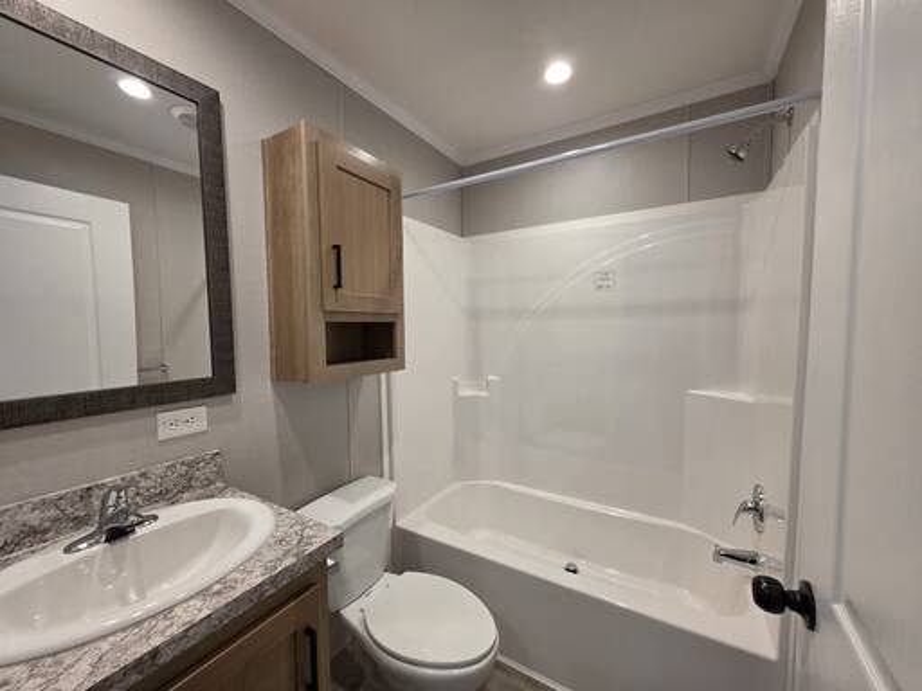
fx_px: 346
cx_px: 461
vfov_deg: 89.9
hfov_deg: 106.2
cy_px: 346
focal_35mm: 13
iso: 160
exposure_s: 1/120
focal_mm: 2.2
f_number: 1.9
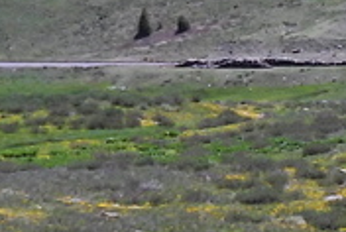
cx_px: 462
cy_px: 112
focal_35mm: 264
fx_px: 2542
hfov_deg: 7.7
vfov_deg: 5.2
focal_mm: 6.2
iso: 100
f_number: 3.2
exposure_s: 1/2000
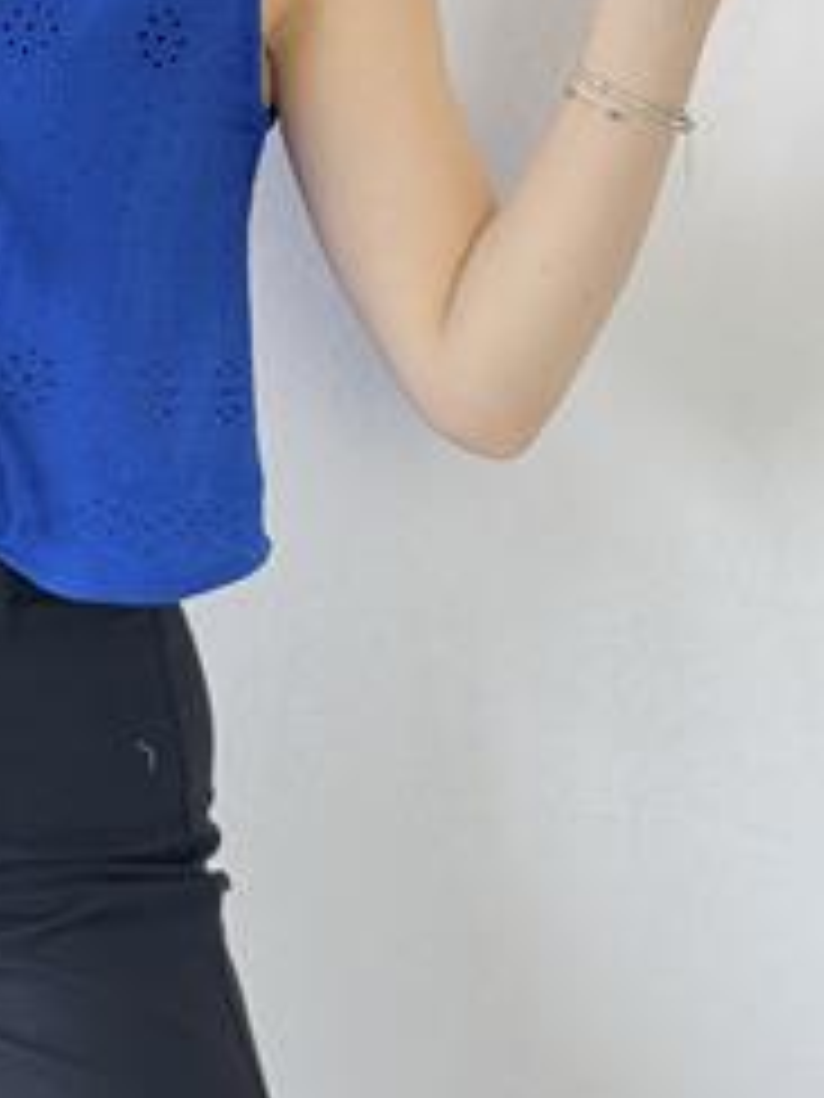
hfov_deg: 14.0
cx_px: 144
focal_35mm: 105
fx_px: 3333
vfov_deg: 18.3
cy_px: 7
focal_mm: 6.76
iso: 100
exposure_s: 1/100
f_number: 1.78
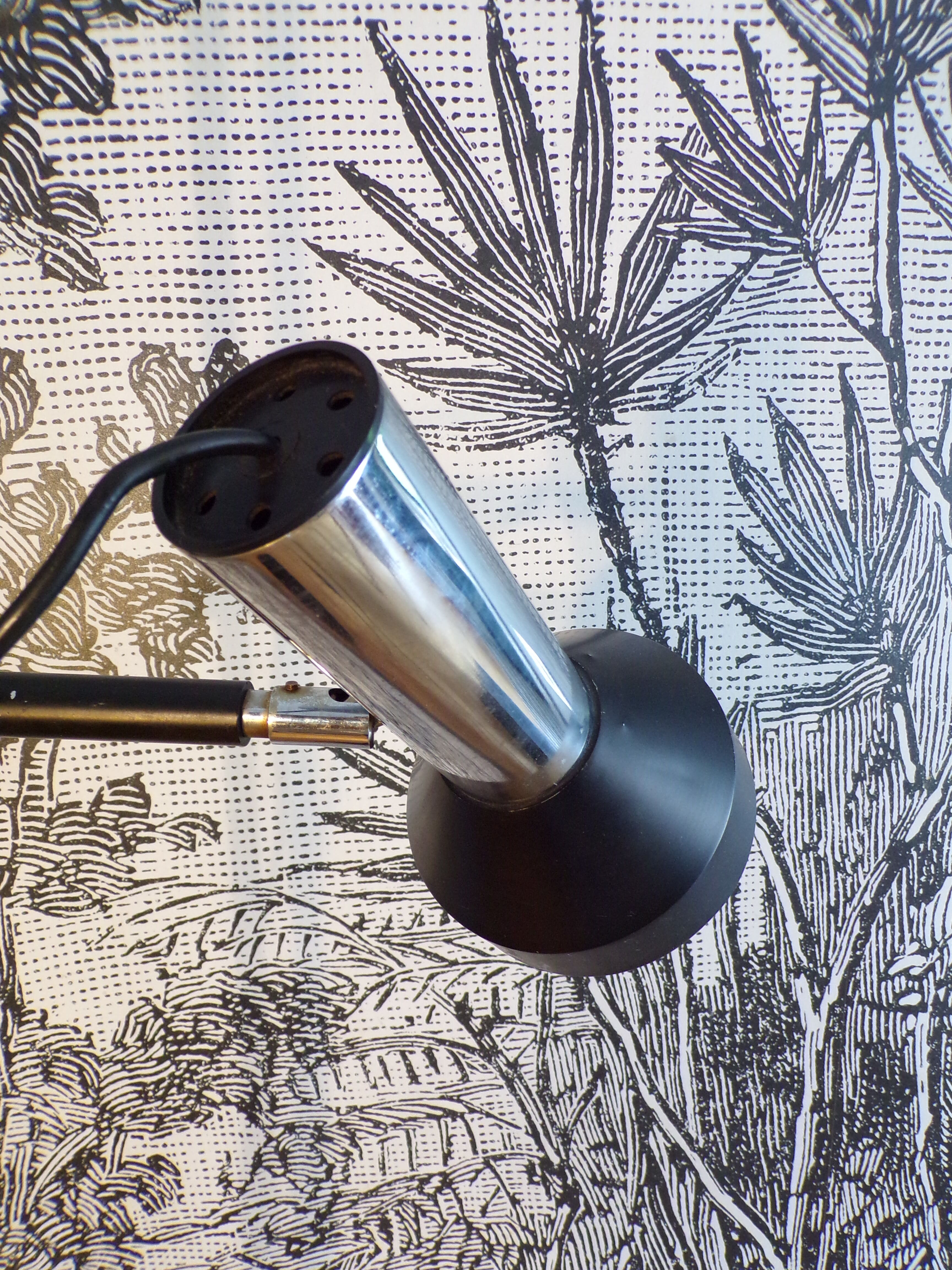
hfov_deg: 56.8
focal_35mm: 24
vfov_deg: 71.6
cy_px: 635
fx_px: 880
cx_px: 476
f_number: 3
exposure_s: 1/17
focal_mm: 4.3
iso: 277
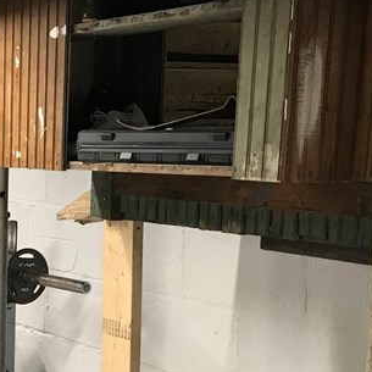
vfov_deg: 20.5
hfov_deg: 19.5
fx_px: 1009
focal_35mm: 83
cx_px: -91
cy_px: 337
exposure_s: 1/15
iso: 40
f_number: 1.8
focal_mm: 3.99
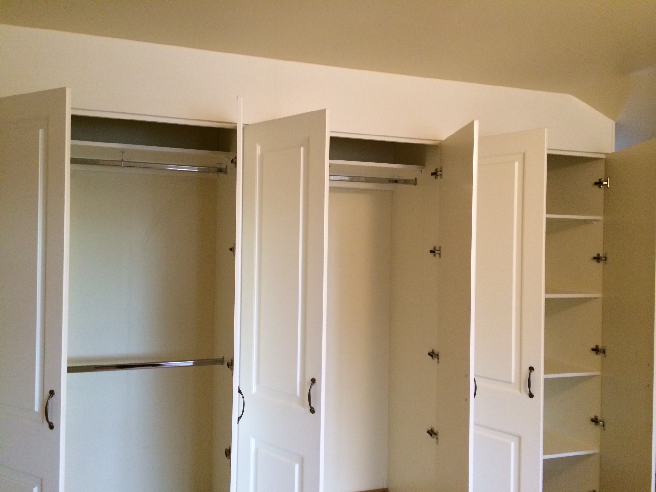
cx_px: 328
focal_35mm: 30
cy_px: 246
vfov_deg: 46.8
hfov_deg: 60.0
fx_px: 569
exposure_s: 1/17
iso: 320
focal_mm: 4.12
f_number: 2.2
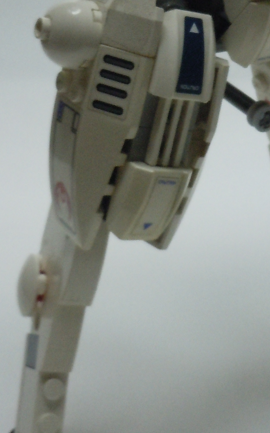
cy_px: 44
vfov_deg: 27.6
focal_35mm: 72
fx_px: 848
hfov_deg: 17.9
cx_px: 215
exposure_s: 1/20
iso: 400
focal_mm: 5
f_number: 3.7
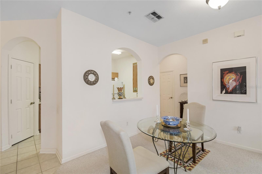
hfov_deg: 100.4
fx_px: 109
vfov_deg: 77.3
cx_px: 131
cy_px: 87
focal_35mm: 15
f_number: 9
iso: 100
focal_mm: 10
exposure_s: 1/2
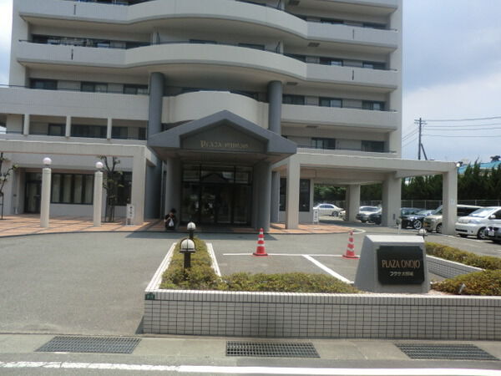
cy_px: 188
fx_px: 391
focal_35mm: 27
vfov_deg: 51.4
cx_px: 250
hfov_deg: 65.3
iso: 50
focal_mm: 4.9
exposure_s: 1/800
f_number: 3.2
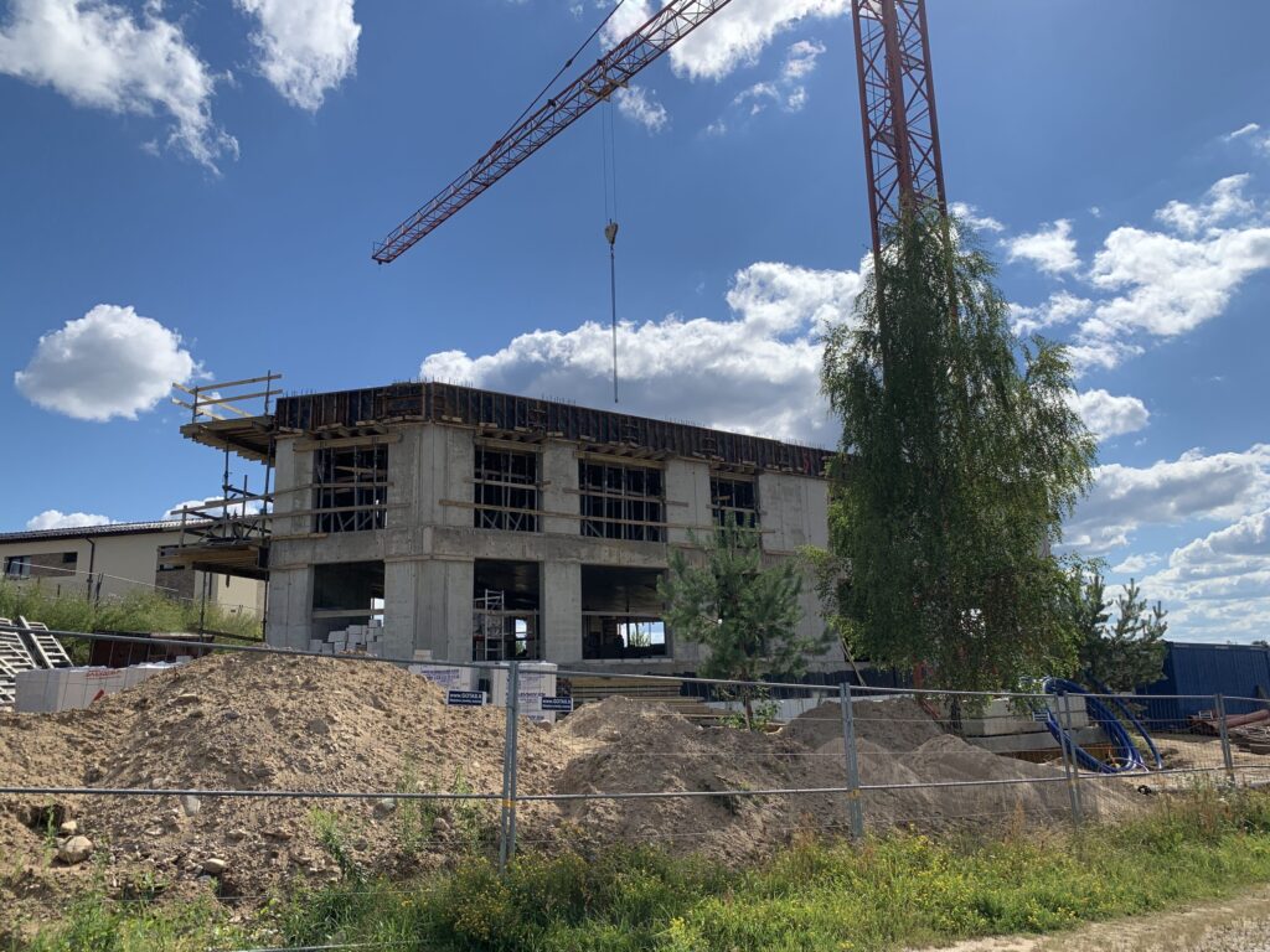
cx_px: 635
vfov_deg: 53.1
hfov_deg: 67.3
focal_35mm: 26
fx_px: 954
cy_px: 476
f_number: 1.8
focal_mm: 4.25
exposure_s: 1/4274
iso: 25
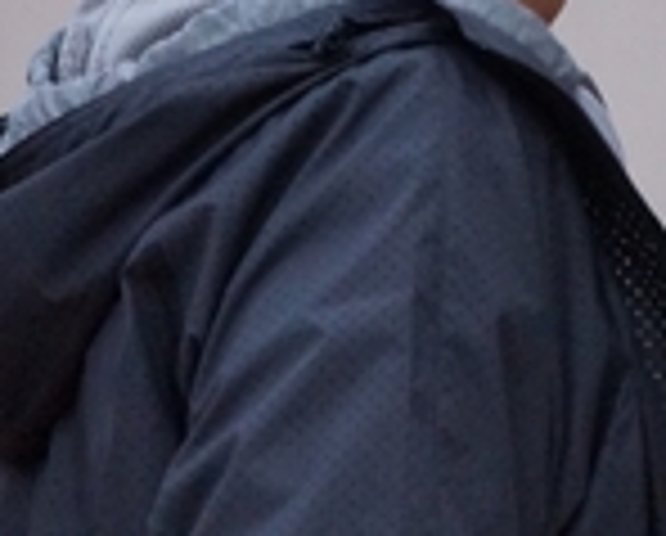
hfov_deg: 1.6
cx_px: 562
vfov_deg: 1.3
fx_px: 24391
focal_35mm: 1235
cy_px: -11
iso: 3200
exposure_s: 1/160
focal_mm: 210
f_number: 6.3
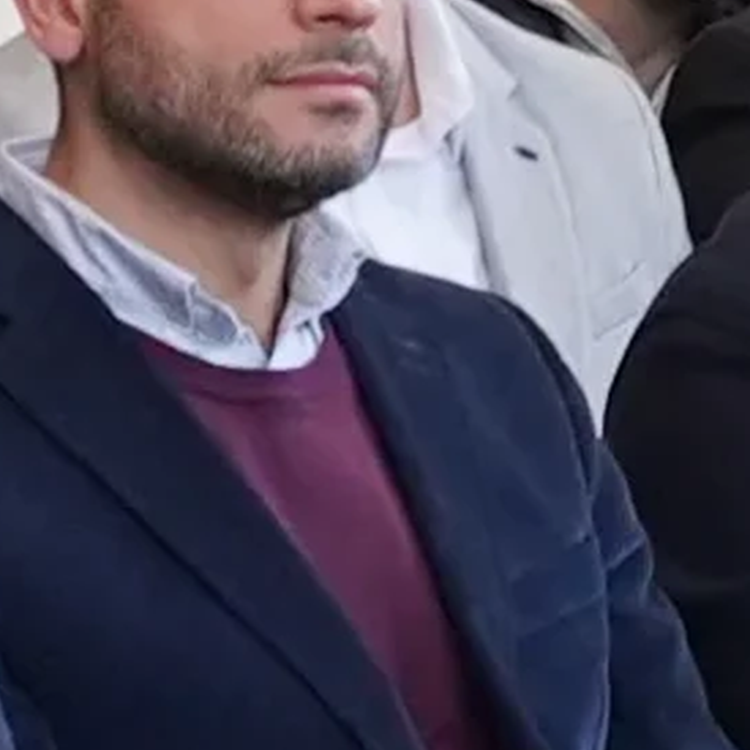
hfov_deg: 10.5
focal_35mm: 167
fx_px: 4094
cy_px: 205
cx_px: 221
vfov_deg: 10.5
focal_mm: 30
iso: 800
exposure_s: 1/160
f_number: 4
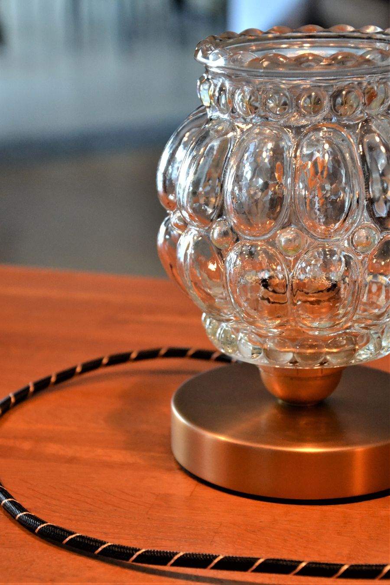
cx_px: 195
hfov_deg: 14.7
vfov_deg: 21.9
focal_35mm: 93
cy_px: 292
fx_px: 1511
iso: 2800
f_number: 5.3
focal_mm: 62
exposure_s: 1/125
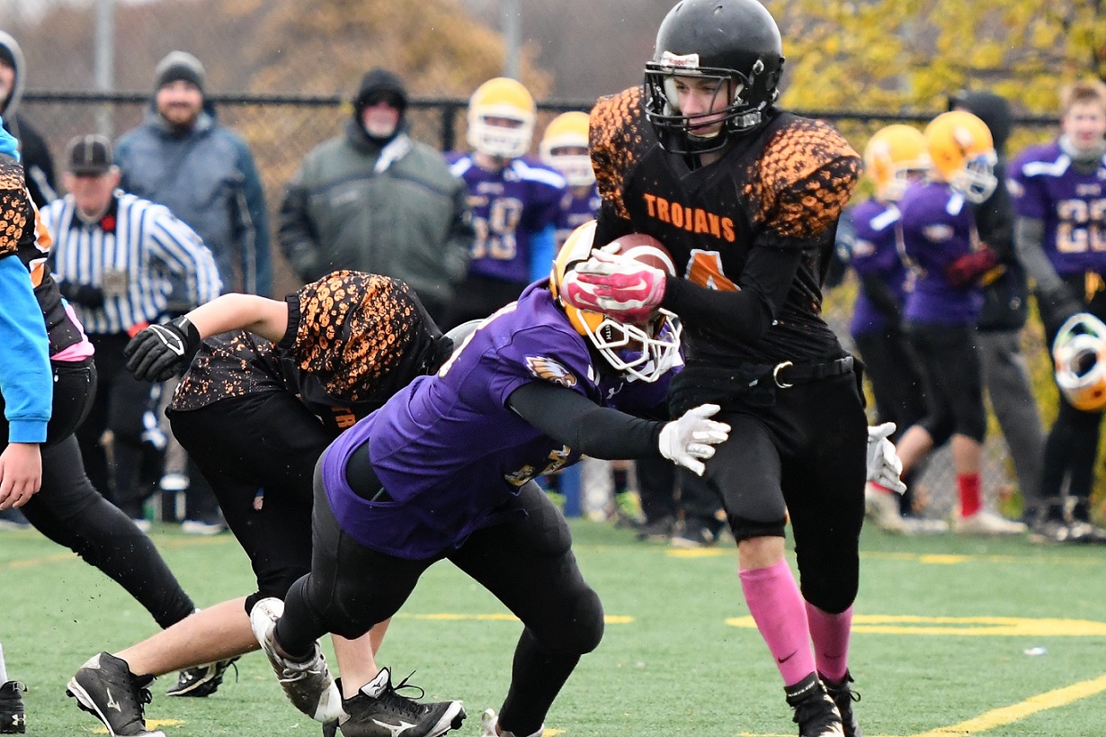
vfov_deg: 5.7
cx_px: 553
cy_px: 368
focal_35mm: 240
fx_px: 7370
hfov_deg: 8.6
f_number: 2.8
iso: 2200
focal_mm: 160
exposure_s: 1/1000
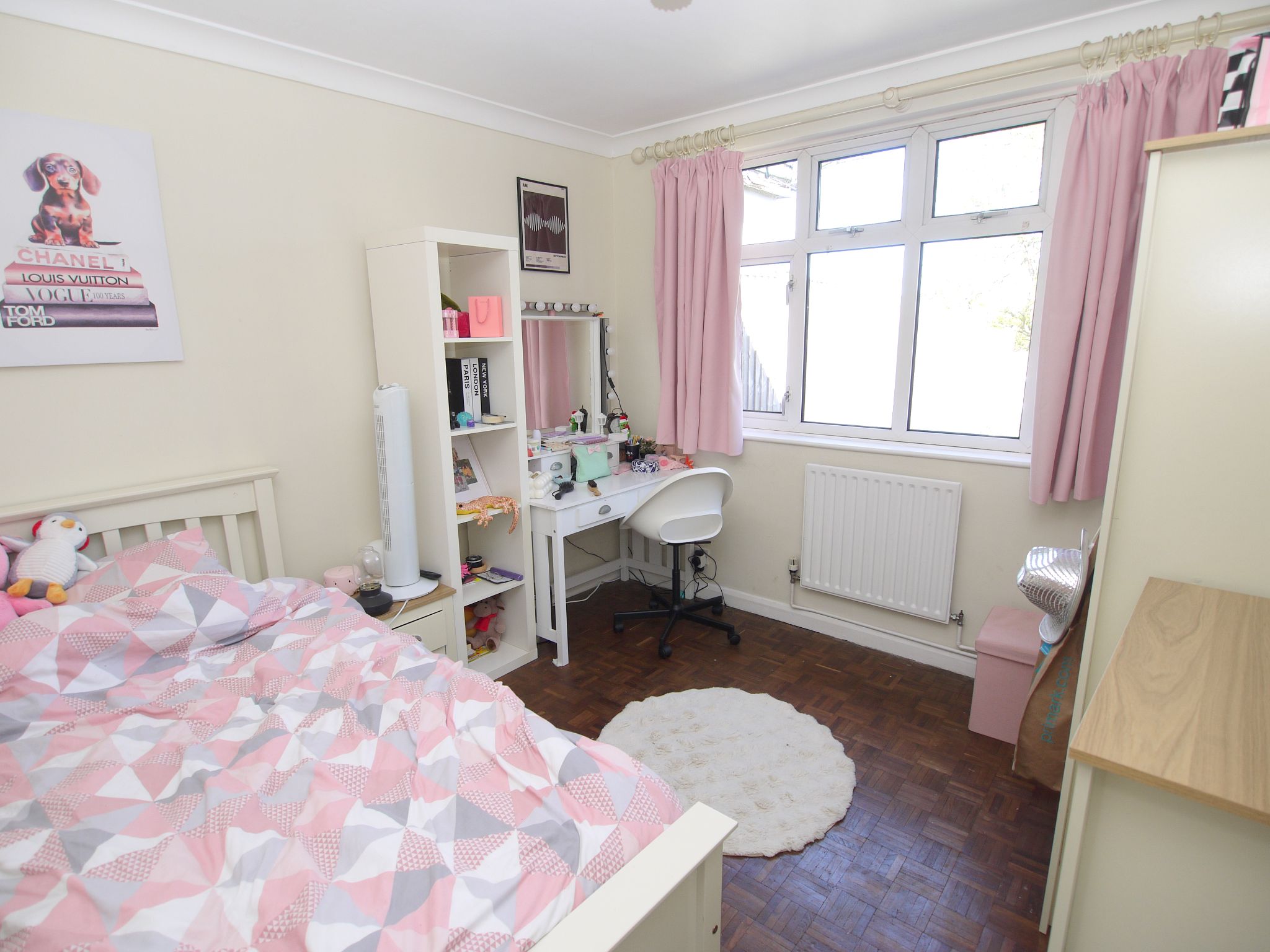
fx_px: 660
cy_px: 476
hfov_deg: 87.8
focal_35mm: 18
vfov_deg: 71.6
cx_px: 635
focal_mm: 9
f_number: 4
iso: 100
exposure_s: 1/60
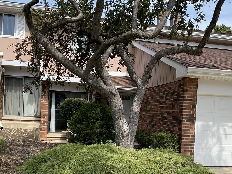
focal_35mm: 44
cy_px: 118
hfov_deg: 42.7
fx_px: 295
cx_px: 142
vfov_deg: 32.6
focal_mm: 3
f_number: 1.8
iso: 16
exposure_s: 1/855
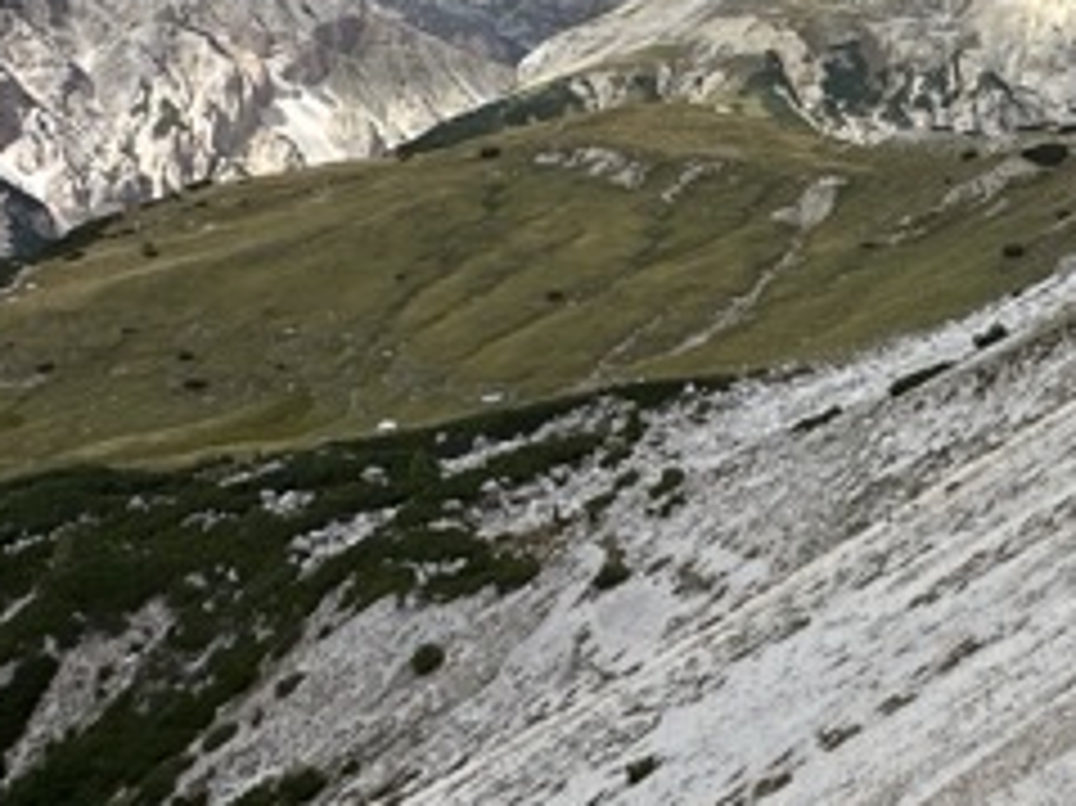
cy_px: 131
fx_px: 1864
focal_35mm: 60
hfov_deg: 29.6
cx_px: 1130
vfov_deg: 23.9
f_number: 2.2
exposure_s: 1/2132
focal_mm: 2.22
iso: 40
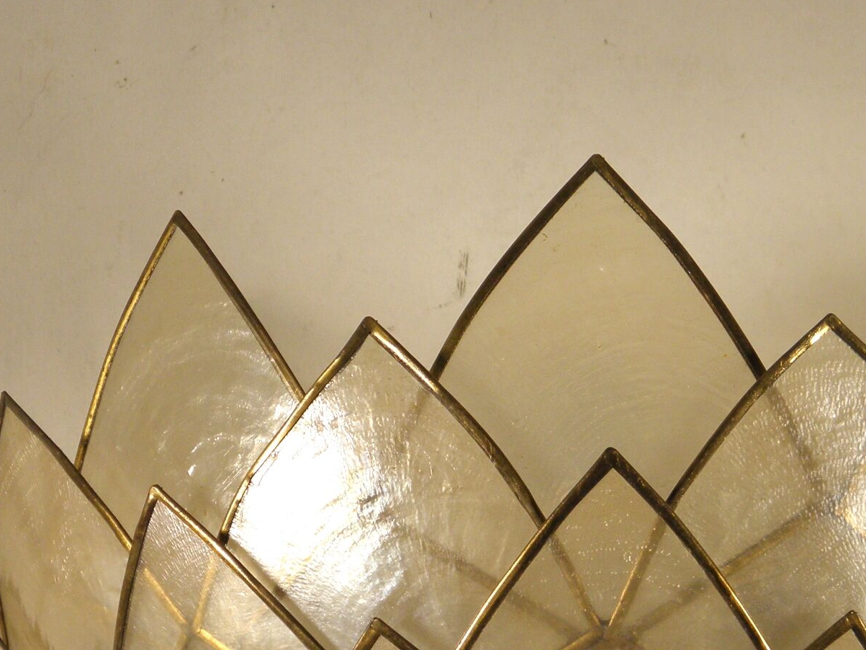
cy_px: 581
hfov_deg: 19.5
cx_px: 614
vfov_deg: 14.6
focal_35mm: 100
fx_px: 2501
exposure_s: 1/80
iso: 100
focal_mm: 8.6
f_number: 3.9
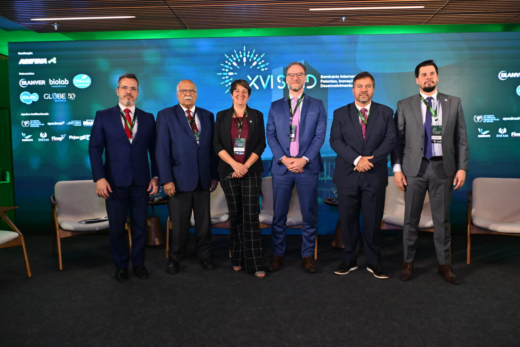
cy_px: 174
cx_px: 260
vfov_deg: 46.4
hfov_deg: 65.5
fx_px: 404
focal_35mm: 28
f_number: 4
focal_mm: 28
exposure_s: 1/160
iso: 2500
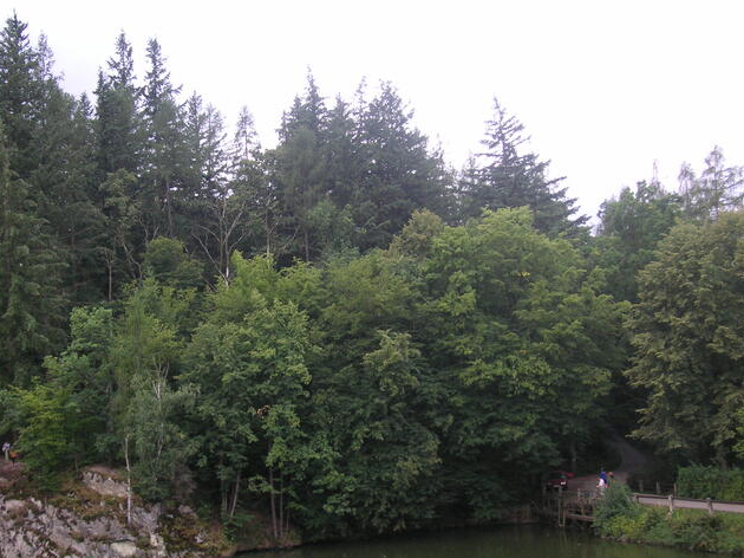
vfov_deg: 30.9
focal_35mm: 47
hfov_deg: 40.3
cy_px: 286
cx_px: 294
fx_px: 1010
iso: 50
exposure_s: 1/250
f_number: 2.8
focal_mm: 6.1
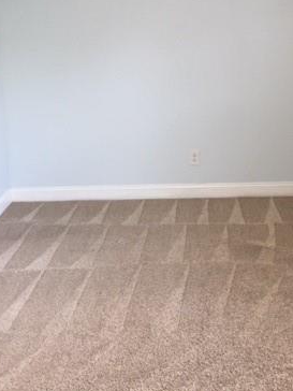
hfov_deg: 28.4
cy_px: 148
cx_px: 192
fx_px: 576
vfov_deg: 37.3
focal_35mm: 51
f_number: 2.2
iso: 80
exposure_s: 1/30
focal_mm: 4.15
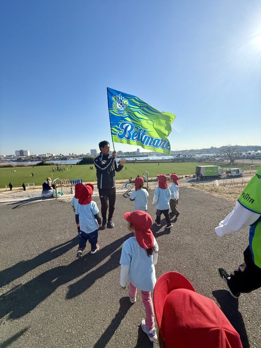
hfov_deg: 85.7
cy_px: 174
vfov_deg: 102.1
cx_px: 130
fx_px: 141
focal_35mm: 14
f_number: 2.2
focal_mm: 2.22
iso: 50
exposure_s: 1/2320
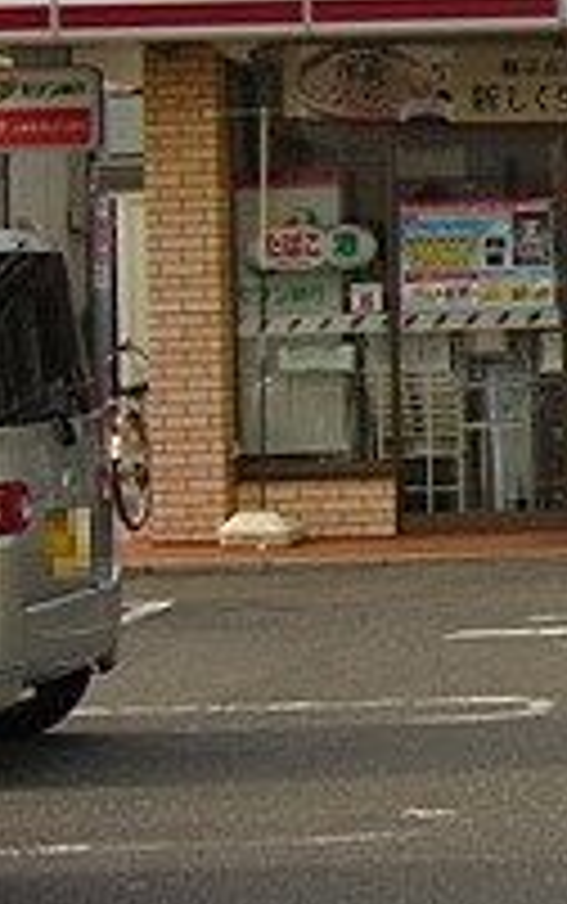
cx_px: 1148
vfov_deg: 13.7
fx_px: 3750
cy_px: 184
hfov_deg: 8.2
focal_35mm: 152
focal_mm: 7.5
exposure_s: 1/250
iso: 80
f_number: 6.3
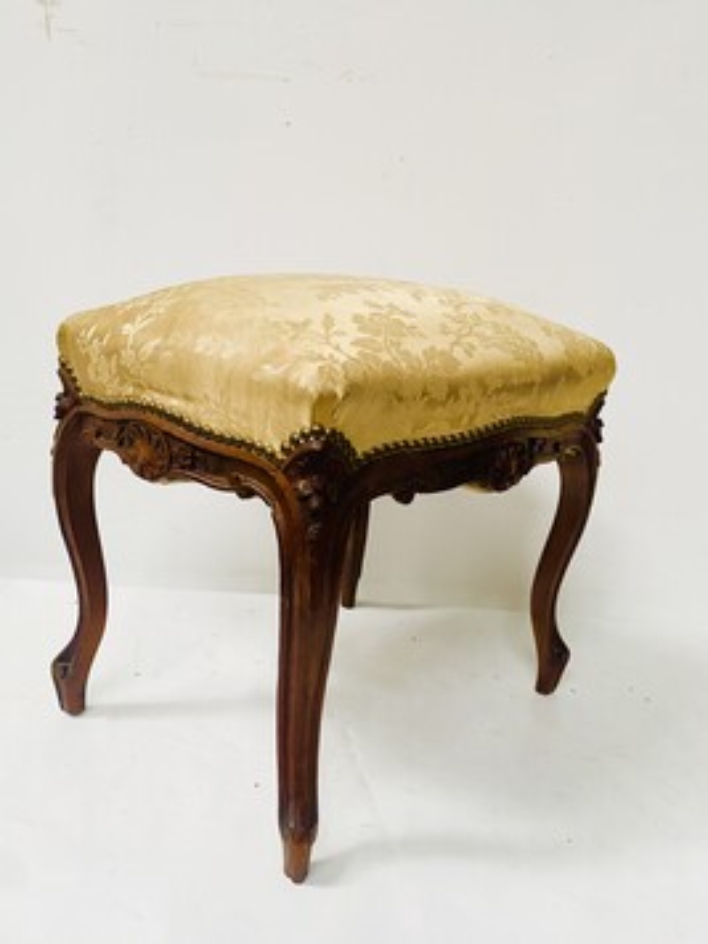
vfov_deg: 67.3
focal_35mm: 26
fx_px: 709
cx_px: 354
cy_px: 472
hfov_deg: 53.1
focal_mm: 4.25
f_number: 1.8
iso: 200
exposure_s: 1/60
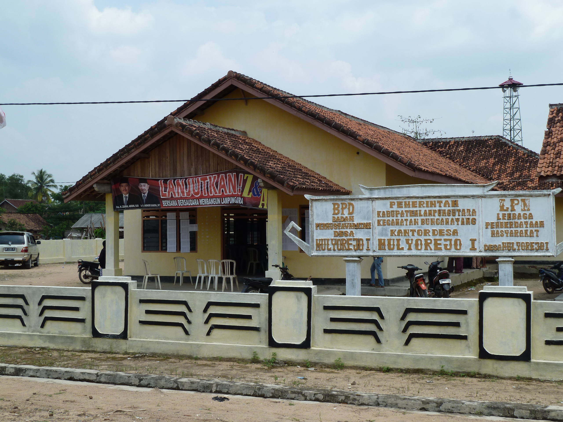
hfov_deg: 36.8
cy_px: 211
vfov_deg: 28.0
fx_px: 846
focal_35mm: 52
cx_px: 282
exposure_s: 1/500
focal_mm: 8.5
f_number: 5
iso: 80
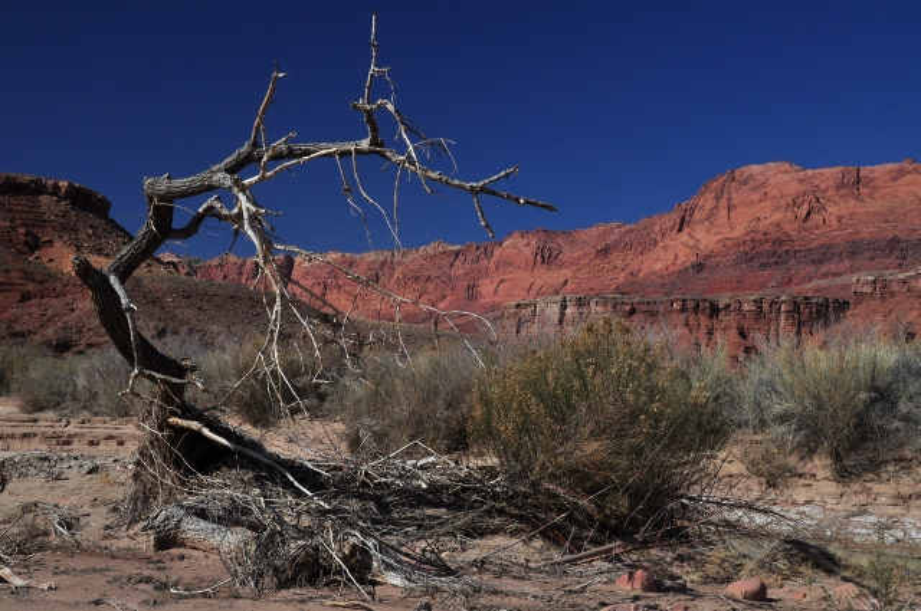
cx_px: 460
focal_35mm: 52
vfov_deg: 25.7
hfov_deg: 37.9
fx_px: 1341
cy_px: 306
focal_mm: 35
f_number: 16
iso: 200
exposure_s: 1/250
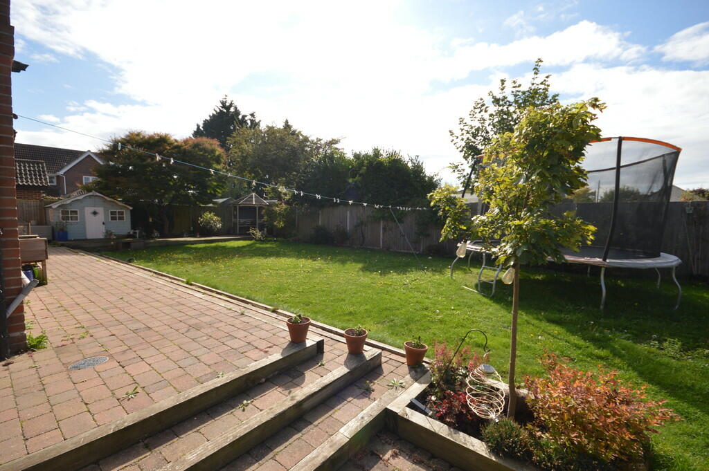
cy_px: 236
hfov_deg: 100.4
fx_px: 295
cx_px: 354
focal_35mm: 15
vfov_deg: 77.2
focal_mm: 10
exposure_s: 1/200
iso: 100
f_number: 9
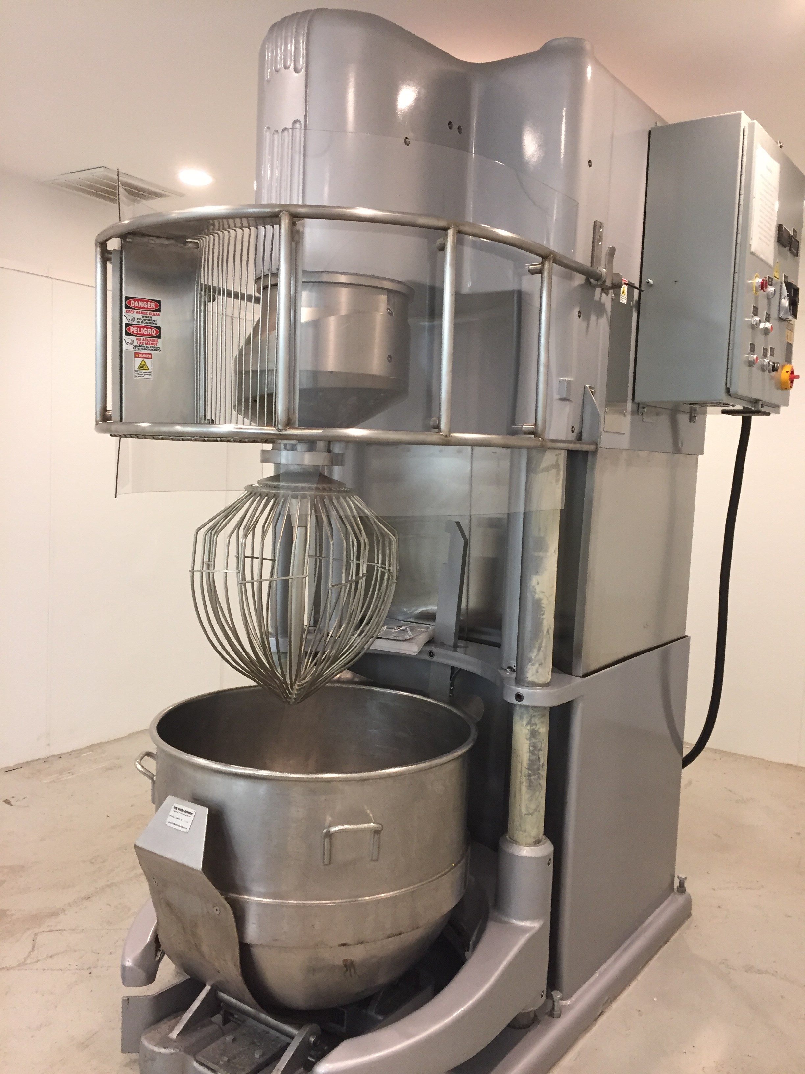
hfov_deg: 48.2
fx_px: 899
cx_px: 402
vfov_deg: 61.7
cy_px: 537
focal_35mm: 29
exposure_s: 1/30
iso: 125
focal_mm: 4.15
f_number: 2.2
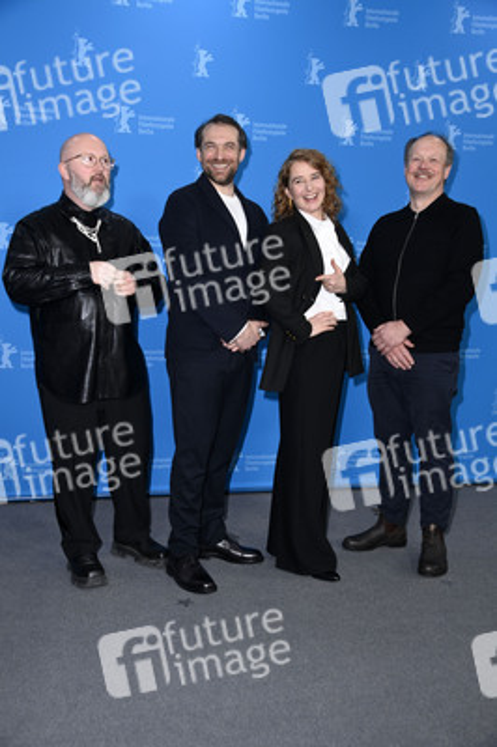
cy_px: 374
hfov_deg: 33.3
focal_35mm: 40
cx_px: 248
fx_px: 830
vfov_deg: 48.5
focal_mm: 40
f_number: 5.6
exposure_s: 1/250
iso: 1000
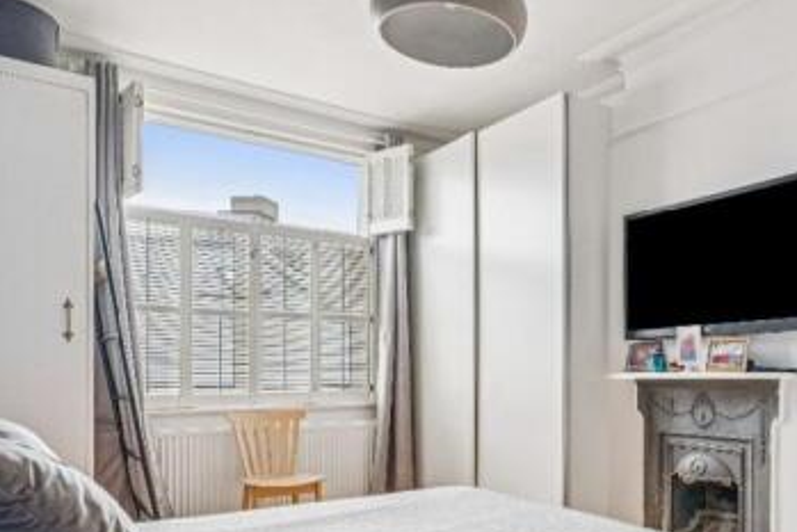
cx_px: 526
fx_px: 664
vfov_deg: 42.8
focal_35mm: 30
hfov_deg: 60.5
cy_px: 369
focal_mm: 16
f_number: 8
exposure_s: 1/1.67
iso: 400
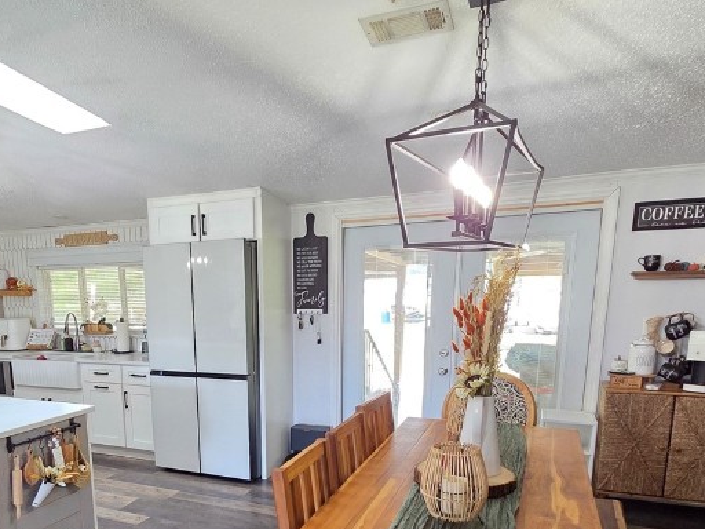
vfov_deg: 50.1
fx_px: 530
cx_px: 246
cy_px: 417
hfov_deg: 65.9
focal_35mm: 26
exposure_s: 1/60
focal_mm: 2.2
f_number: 2.2
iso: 800
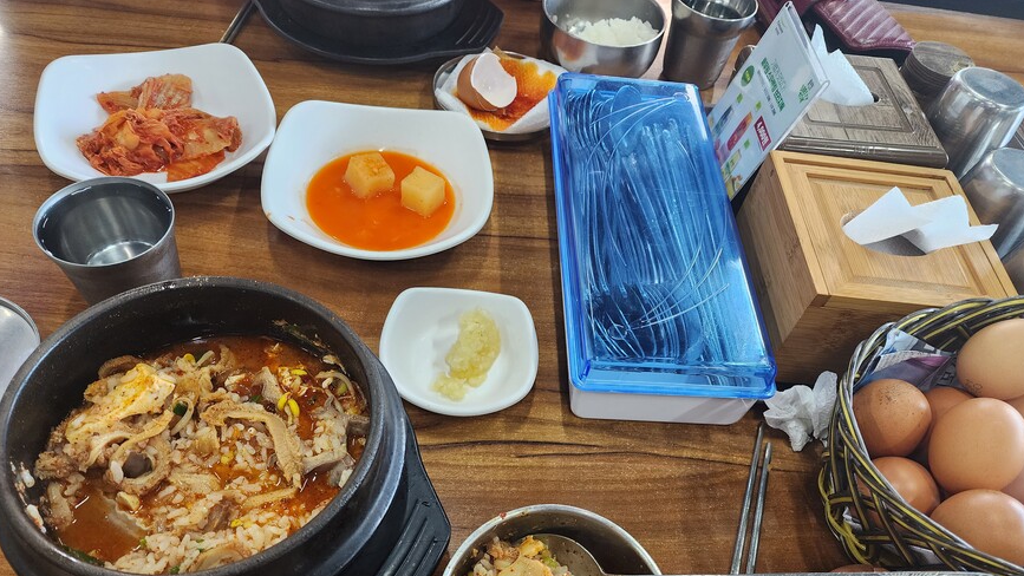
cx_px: 522
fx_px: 706
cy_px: 397
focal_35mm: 26
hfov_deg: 71.9
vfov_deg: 43.6
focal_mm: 6.4
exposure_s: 1/120
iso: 250
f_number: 1.8
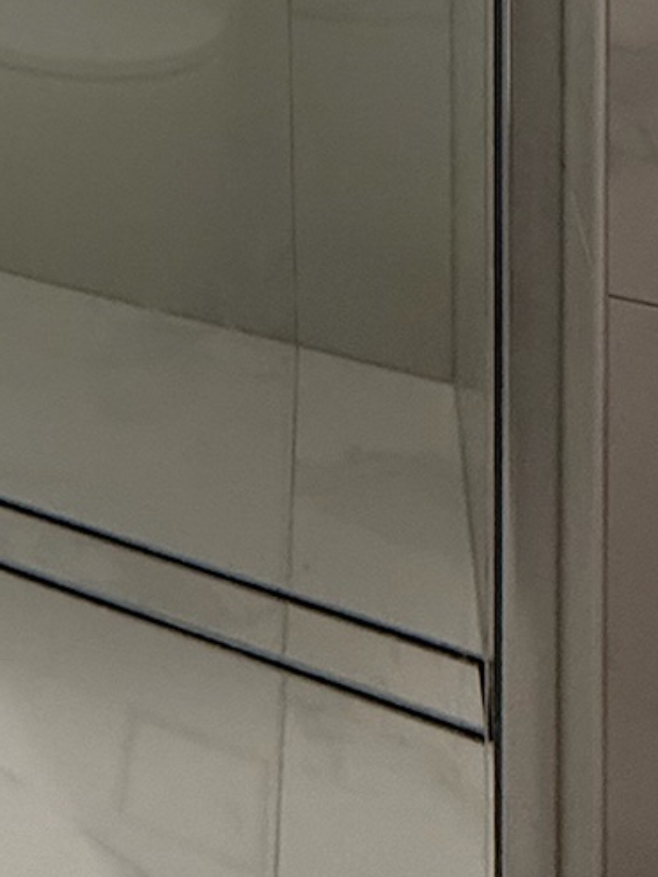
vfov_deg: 24.8
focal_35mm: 58
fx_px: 1469
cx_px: -569
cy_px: -470
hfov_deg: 18.7
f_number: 2.2
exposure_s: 1/100
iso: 200
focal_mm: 2.22
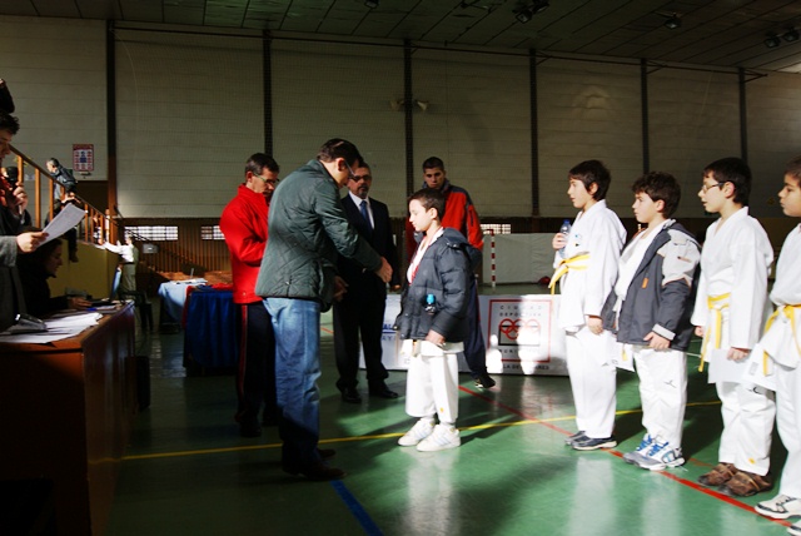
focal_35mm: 33
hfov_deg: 57.2
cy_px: 268
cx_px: 400
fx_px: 735
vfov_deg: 40.0
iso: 100
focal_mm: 22
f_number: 5.6
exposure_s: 1/50
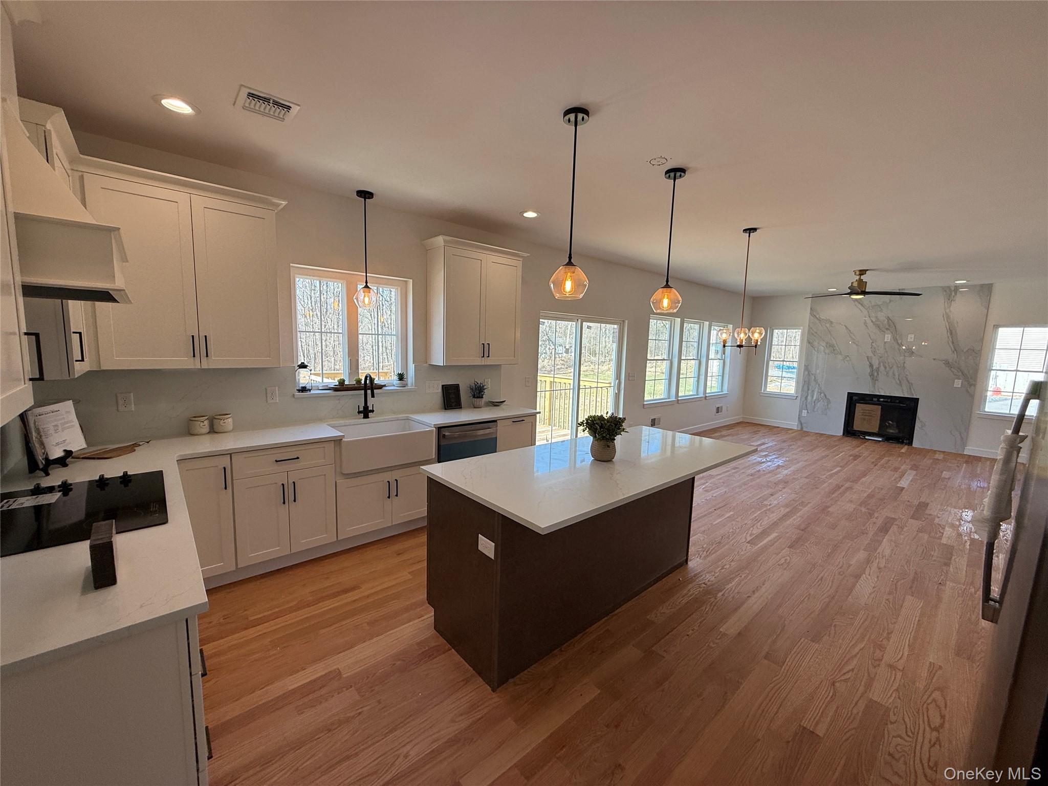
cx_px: 524
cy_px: 393
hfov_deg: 102.1
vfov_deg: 85.7
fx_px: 424
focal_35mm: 14
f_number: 2.2
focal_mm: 2.22
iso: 64
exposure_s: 1/160
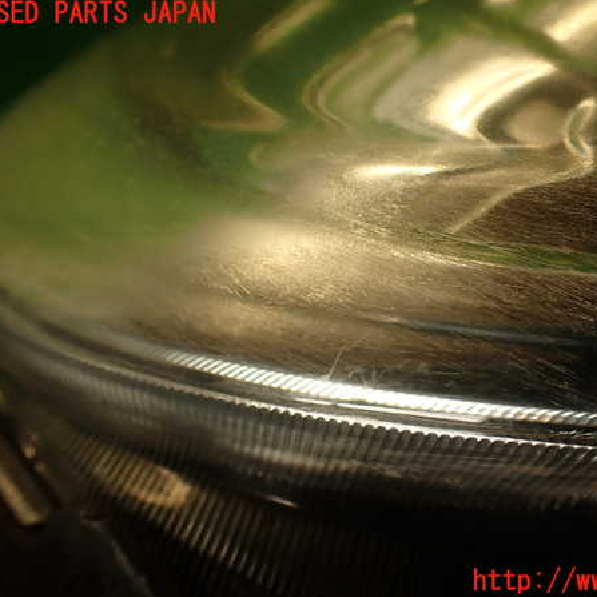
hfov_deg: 43.5
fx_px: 741
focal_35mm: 38
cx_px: 374
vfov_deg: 43.9
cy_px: 298
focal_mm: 5.79
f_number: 3.2
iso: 100
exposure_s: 1/100
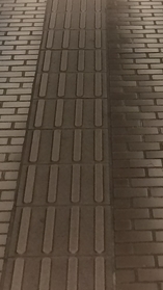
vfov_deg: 14.5
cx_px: 118
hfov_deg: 8.9
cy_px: -177
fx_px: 1045
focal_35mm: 136
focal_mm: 4.15
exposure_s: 1/30
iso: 32
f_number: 2.2
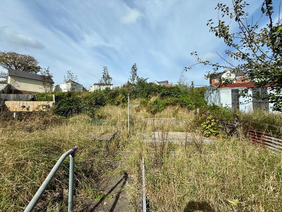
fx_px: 114
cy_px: 106
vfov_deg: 85.7
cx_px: 141
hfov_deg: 102.1
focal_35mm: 14
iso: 50
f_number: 2.2
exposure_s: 1/2320
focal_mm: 2.22
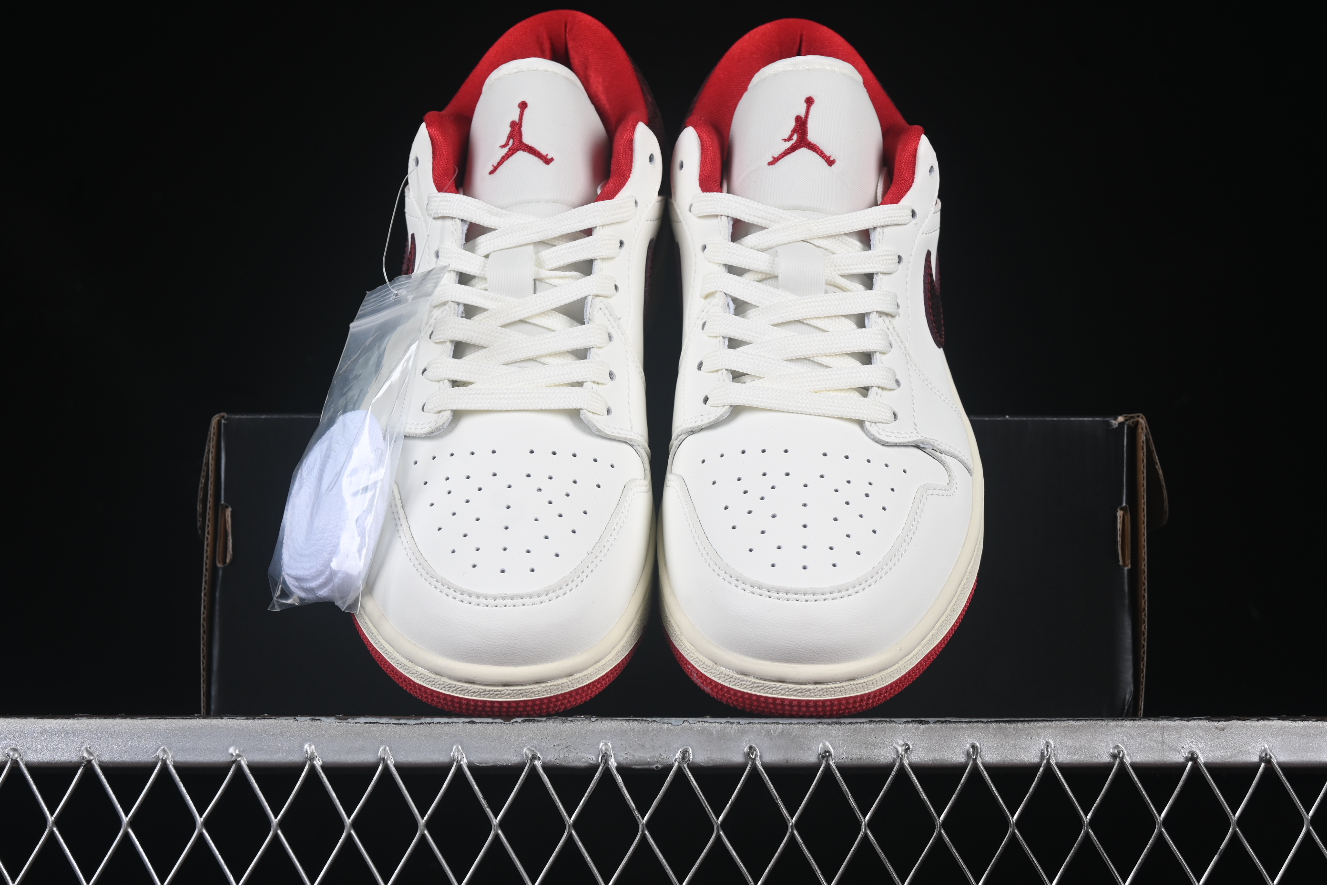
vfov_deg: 18.2
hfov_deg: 27.0
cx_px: 664
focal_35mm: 75
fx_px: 2764
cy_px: 442
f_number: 8
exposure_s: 1/80
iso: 160
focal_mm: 50
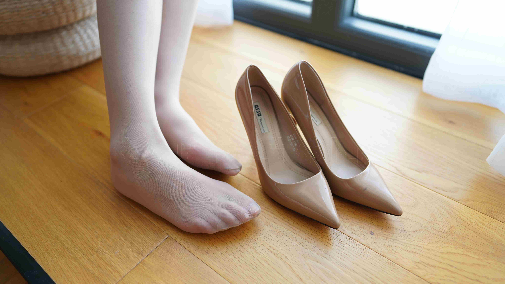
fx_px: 348
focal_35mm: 26
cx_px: 246
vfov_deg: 44.4
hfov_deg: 71.9
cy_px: 147
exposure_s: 1/800
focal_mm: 24
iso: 640
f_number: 1.8
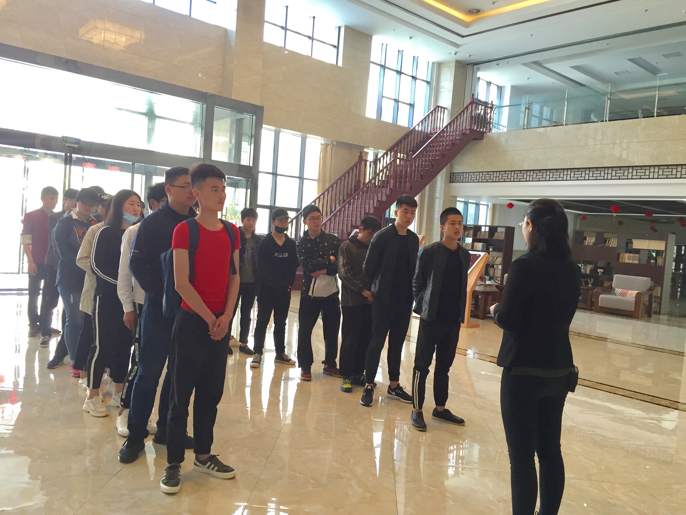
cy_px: 258
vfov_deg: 48.2
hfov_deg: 61.7
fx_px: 575
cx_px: 343
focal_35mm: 29
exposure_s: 1/30
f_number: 2.2
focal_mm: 4.15
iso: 80
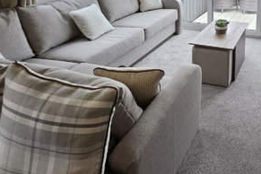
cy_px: -9
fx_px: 225
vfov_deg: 36.9
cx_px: 229
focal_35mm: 31
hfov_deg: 53.6
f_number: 2.2
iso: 100
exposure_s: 1/100
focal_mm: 1.74
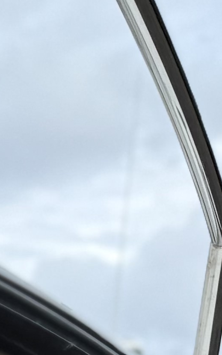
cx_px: -731
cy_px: 870
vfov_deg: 10.3
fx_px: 1693
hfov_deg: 6.0
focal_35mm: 175
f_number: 1.78
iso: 80
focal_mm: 6.76
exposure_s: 1/2445
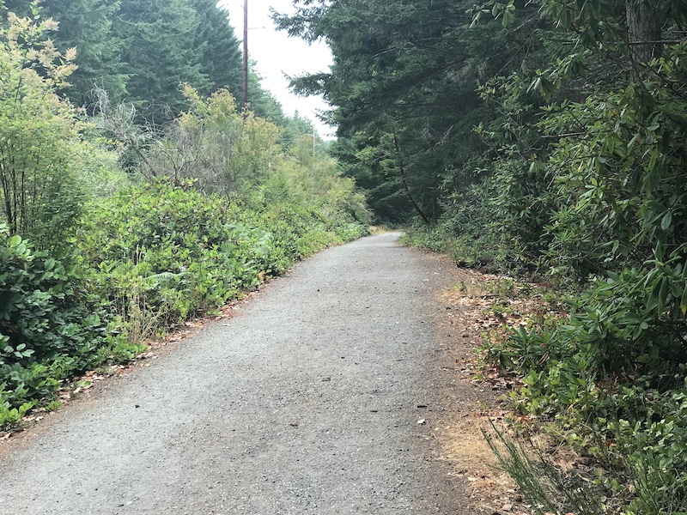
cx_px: 344
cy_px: 258
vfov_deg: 25.7
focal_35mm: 57
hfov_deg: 33.8
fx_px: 1131
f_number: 2.8
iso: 20
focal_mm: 6.6
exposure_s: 1/120
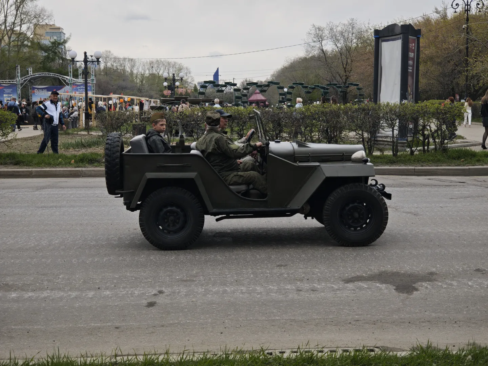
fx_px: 846
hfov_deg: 32.2
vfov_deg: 24.4
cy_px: 183
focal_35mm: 60
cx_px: 244
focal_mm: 9
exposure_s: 1/260
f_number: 2
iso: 50
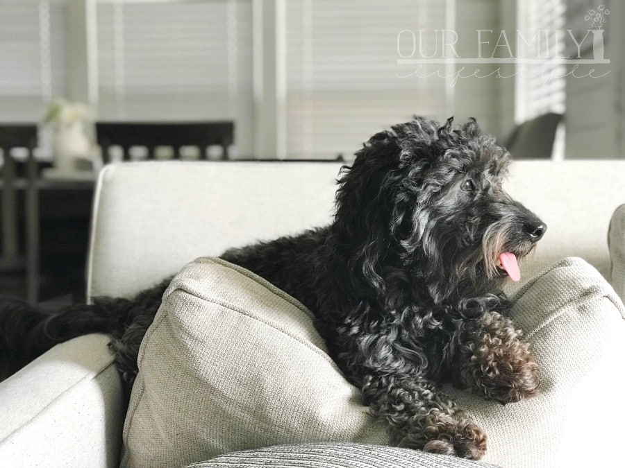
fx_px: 1029
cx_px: 312
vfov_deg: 25.7
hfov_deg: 33.8
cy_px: 234
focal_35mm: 57
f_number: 2.8
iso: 250
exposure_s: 1/60
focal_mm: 6.6
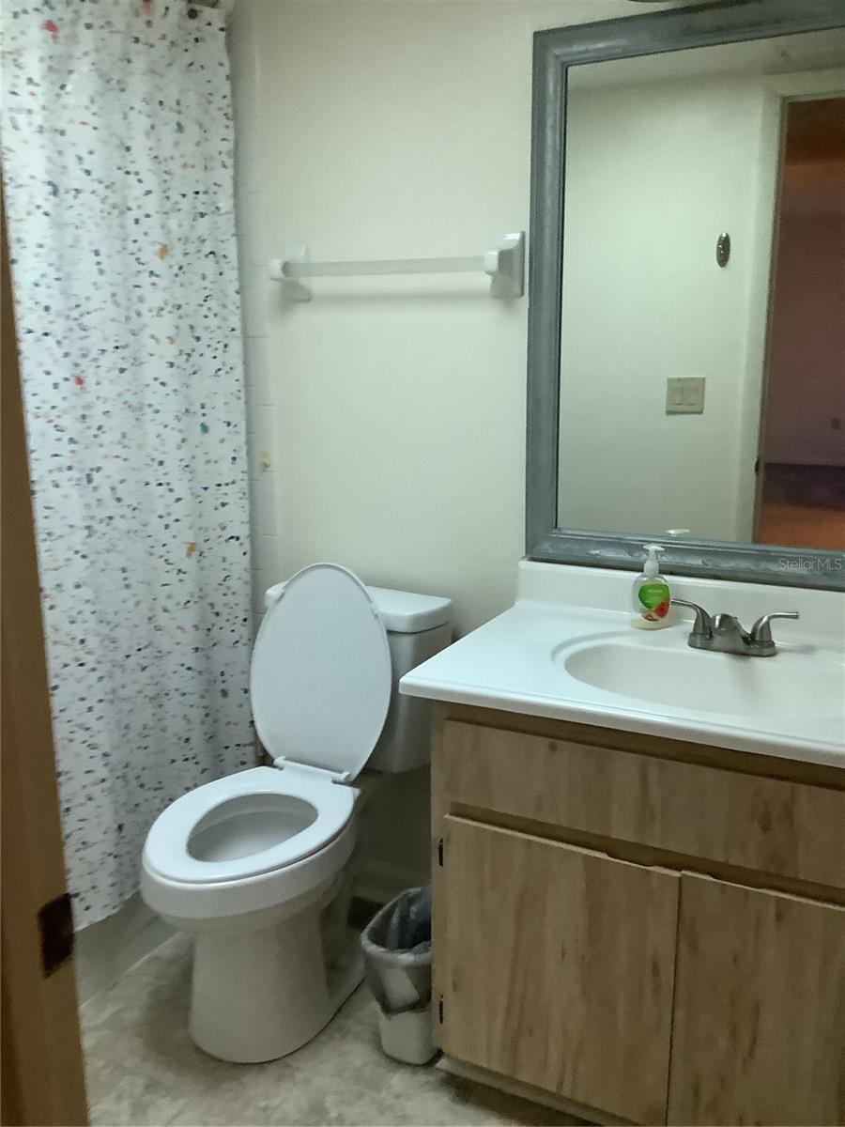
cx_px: 422
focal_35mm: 31
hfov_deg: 45.4
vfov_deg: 58.4
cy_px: 564
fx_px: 1009
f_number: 2.4
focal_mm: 3.3
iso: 320
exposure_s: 1/40
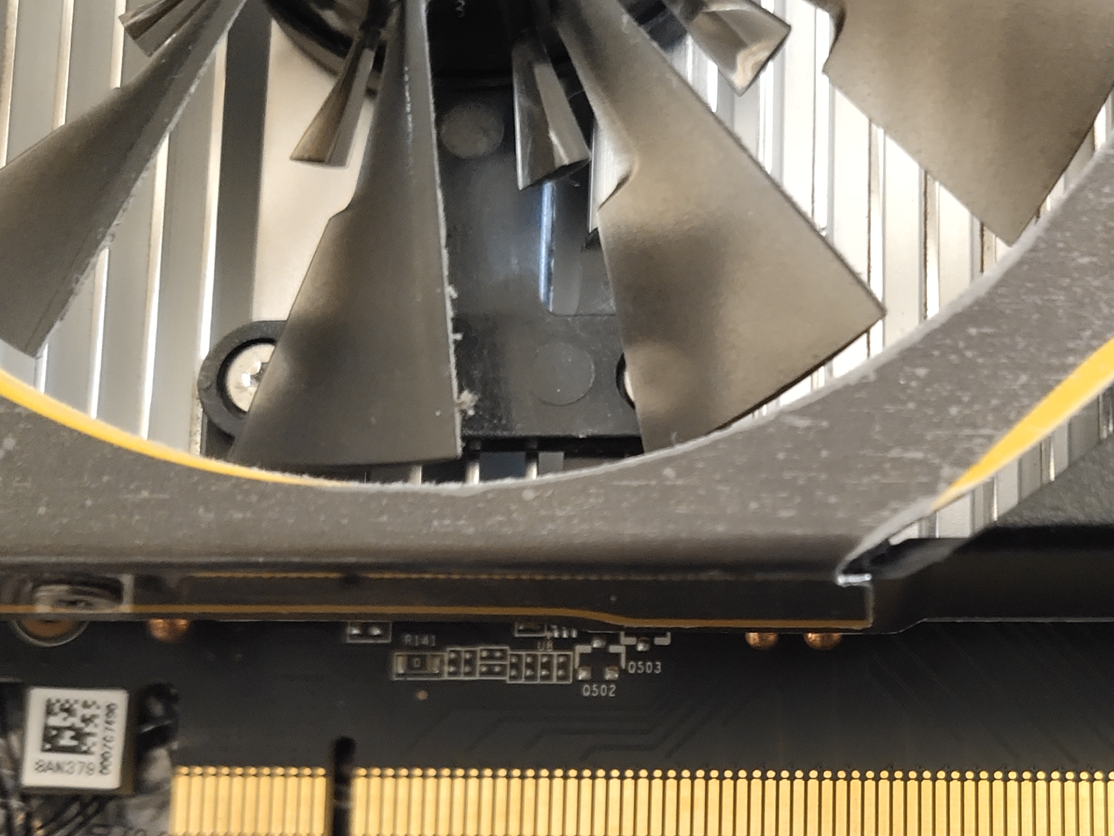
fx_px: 1899
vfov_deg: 24.3
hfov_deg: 32.2
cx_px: 811
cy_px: 718
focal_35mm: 59
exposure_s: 1/33
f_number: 1.8
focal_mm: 4.35
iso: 716
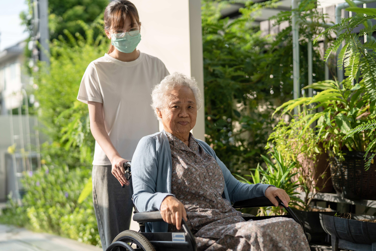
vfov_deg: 27.0
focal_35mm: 50
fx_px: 522
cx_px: 188
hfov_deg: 39.6
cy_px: 126
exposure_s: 1/2000
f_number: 1.8
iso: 100
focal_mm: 50
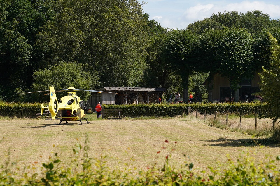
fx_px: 980
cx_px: 140
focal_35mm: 126
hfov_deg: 16.3
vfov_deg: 10.9
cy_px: 93
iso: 160
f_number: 9
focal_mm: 126
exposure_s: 1/250
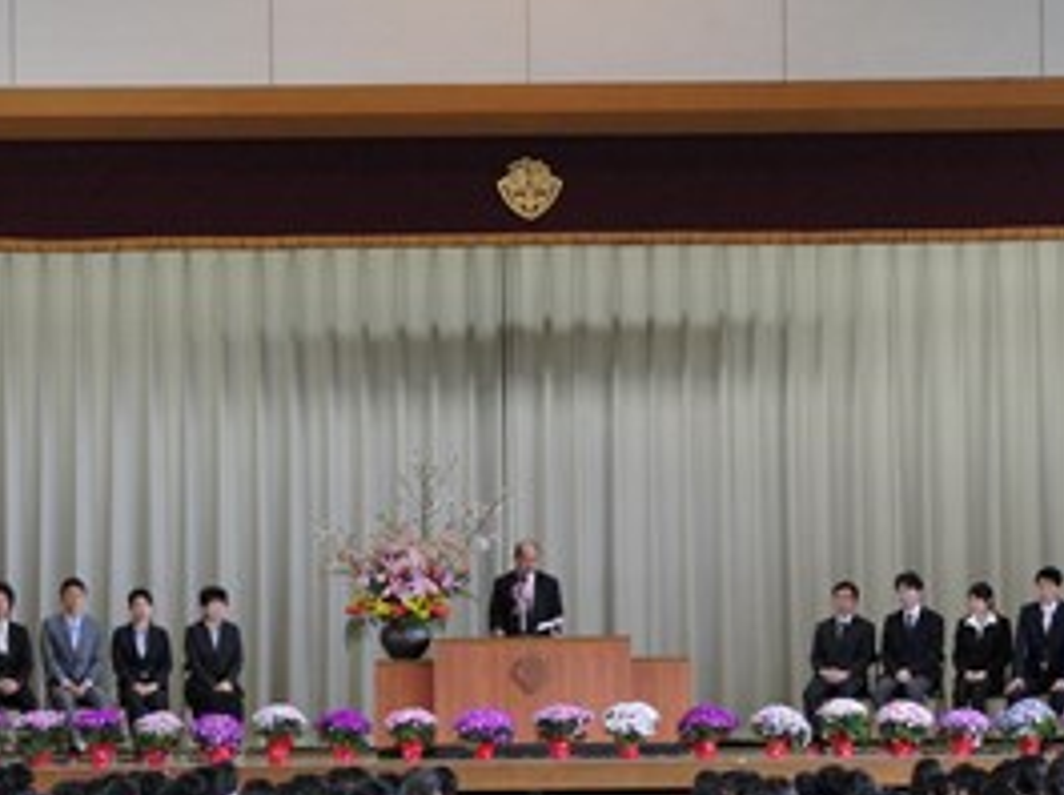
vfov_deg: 11.4
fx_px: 3990
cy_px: 526
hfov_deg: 15.2
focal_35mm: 130
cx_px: 566
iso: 400
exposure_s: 1/50
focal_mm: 17.5
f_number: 3.7
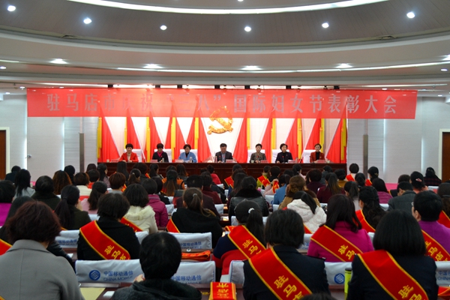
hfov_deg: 41.1
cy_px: 150
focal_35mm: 48
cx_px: 225
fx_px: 600
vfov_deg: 28.1
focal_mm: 32
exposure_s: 1/15
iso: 720
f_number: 4.8
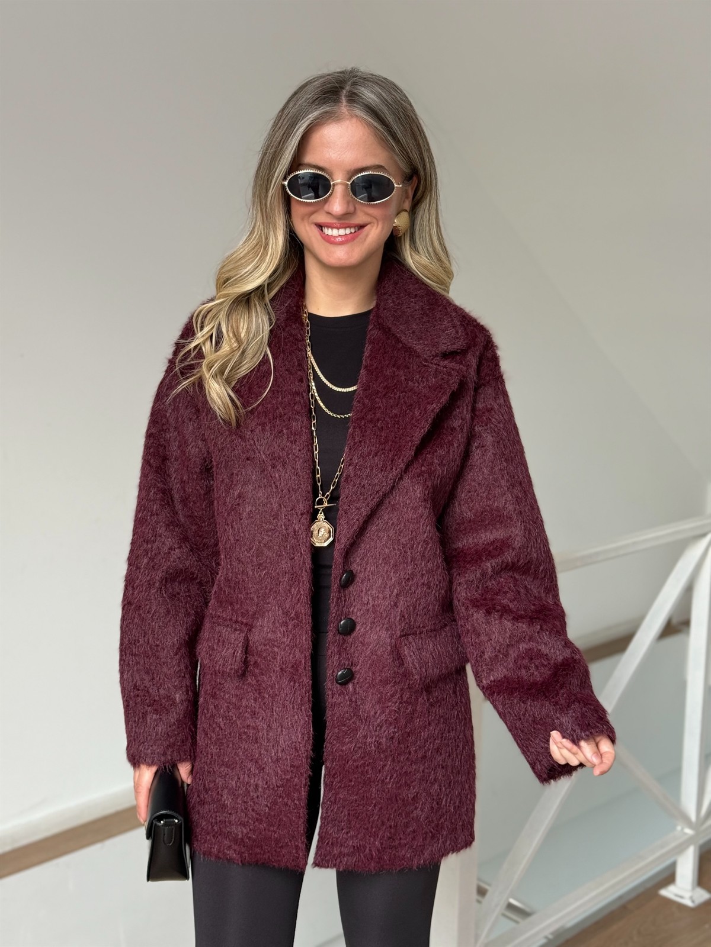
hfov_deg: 30.3
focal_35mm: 48
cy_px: 474
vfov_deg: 39.7
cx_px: 356
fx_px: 1315
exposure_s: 1/72
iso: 100
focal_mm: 6.76
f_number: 1.78
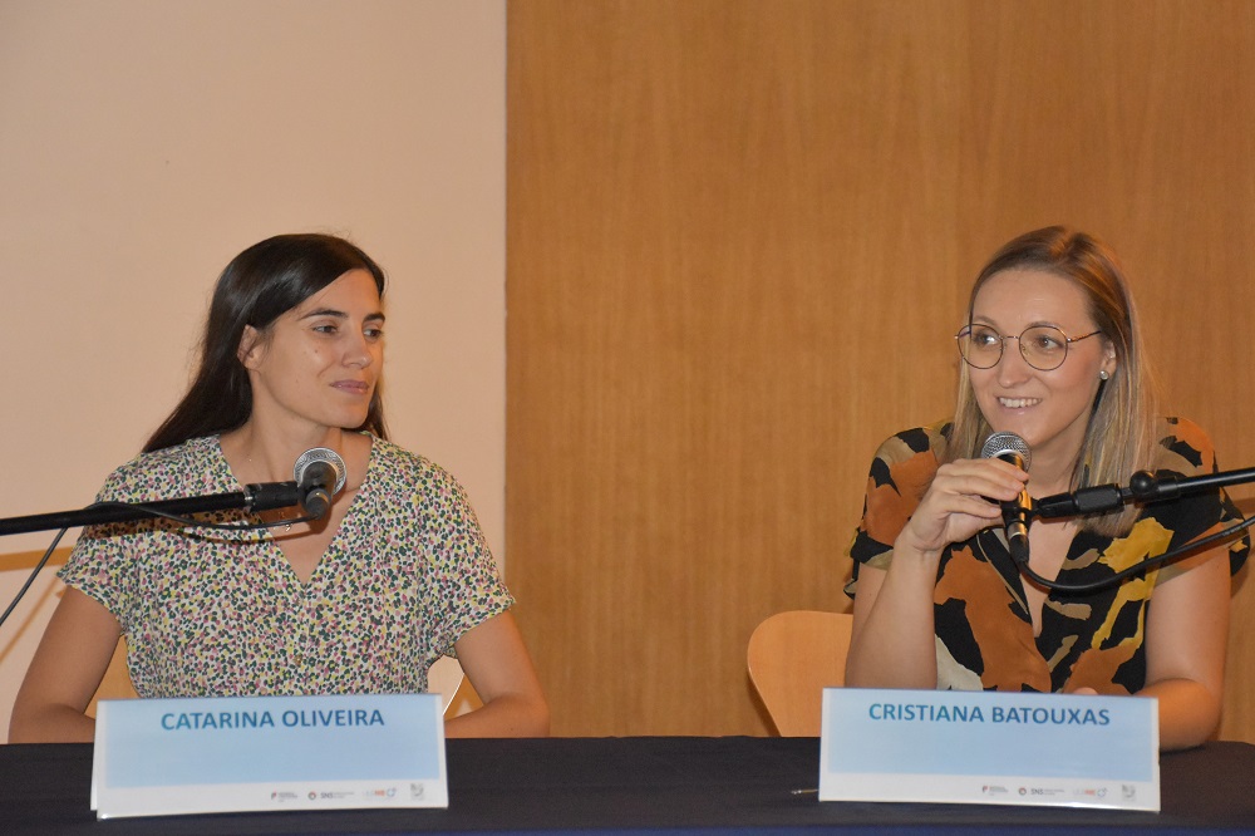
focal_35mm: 99
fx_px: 3450
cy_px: 418
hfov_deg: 20.6
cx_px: 628
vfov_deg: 13.8
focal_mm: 66
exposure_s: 1/60
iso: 6400
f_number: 5
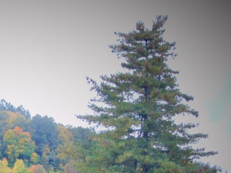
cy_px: 178
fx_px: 1014
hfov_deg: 12.8
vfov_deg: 9.7
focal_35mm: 152
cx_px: -15
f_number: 3.7
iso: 80
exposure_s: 1/125
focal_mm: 12.8
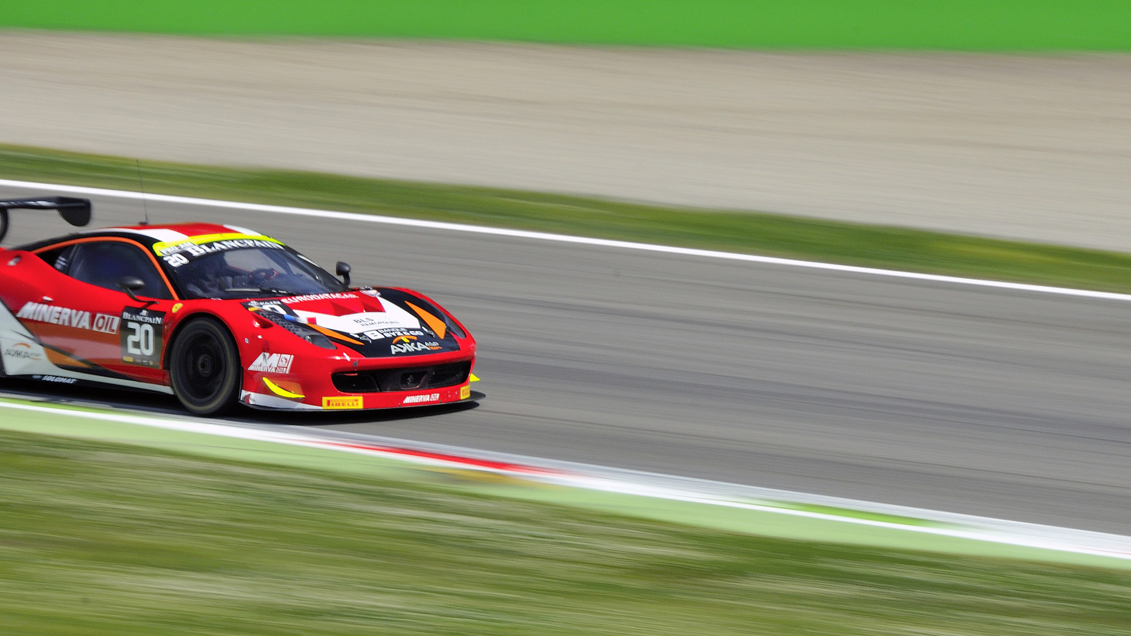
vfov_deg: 3.3
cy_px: 368
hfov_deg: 5.8
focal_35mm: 371
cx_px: 648
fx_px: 11125
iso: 200
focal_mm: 200
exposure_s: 1/40
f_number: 18
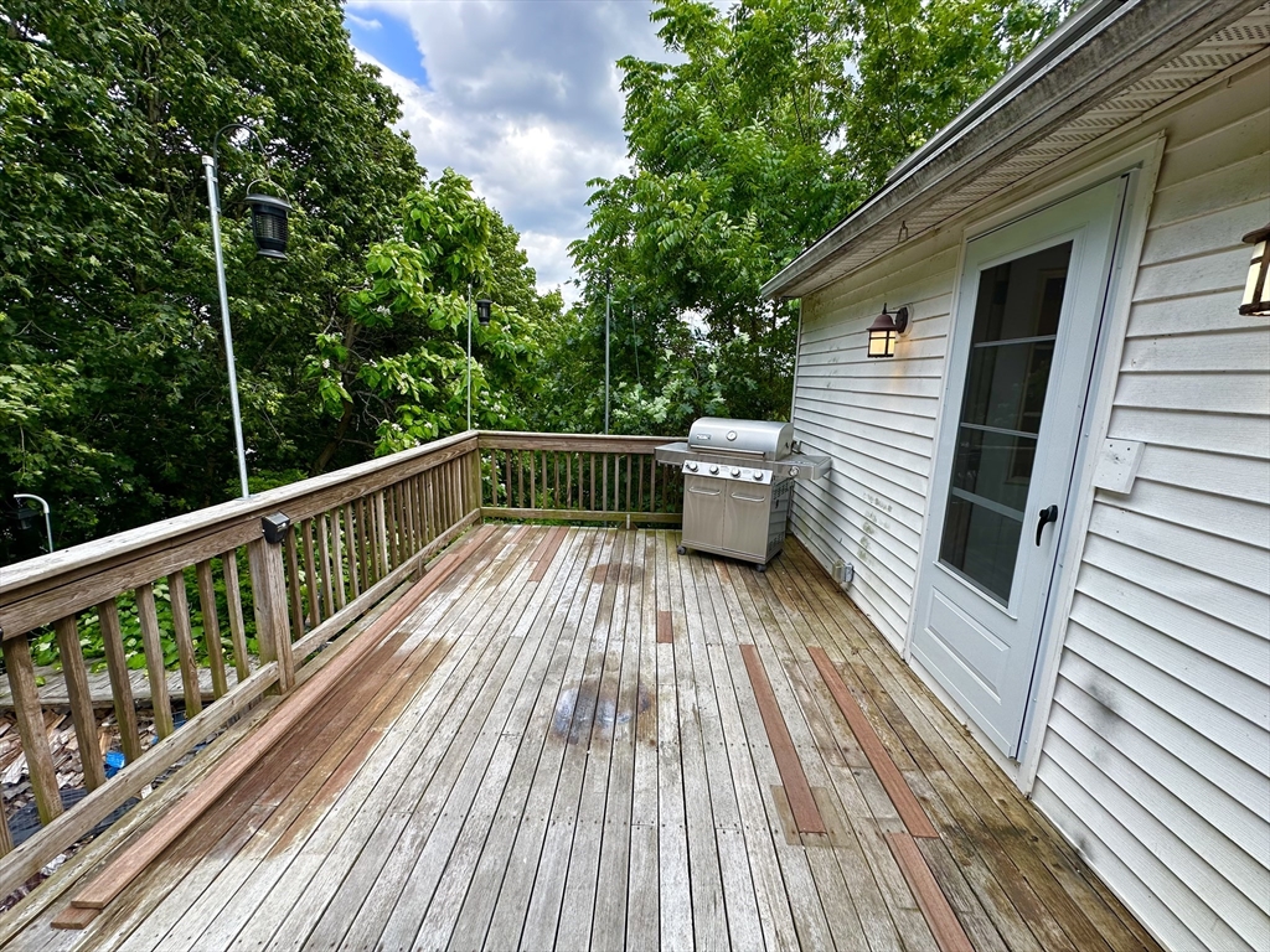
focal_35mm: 14
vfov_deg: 85.7
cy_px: 476
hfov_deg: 102.1
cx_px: 635
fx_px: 514
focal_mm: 2.22
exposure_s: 1/443
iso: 40
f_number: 2.2
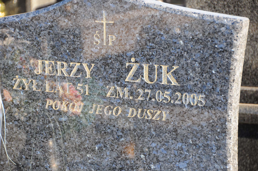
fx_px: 1396
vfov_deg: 7.0
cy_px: 86
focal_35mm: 195
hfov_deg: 10.6
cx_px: 129
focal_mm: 130
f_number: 7.1
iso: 320
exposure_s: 1/200
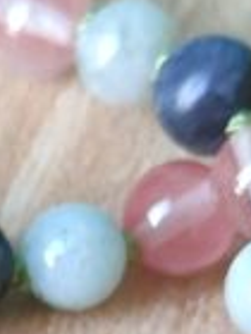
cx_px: -163
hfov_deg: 13.7
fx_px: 957
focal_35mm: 99
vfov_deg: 16.5
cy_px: 610
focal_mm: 4.77
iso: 268
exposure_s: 1/50
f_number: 1.75
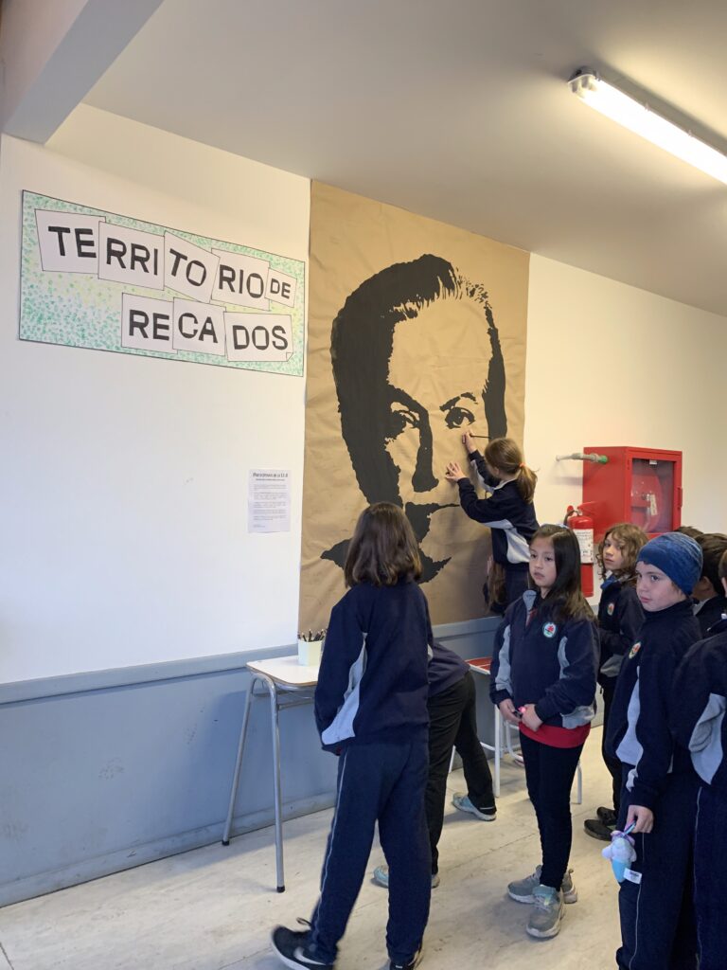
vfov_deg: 67.3
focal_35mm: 26
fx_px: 728
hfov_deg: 53.1
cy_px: 485
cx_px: 364
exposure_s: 1/60
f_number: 1.8
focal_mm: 4.25
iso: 160
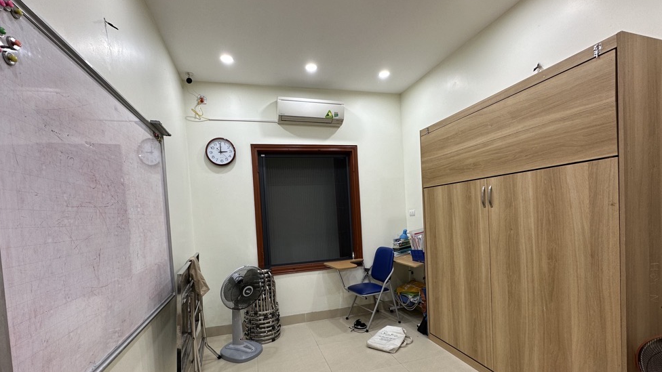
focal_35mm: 16
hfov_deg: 99.4
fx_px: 281
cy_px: 224
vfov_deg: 66.4
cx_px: 328
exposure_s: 1/100
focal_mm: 2.22
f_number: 2.2
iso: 100
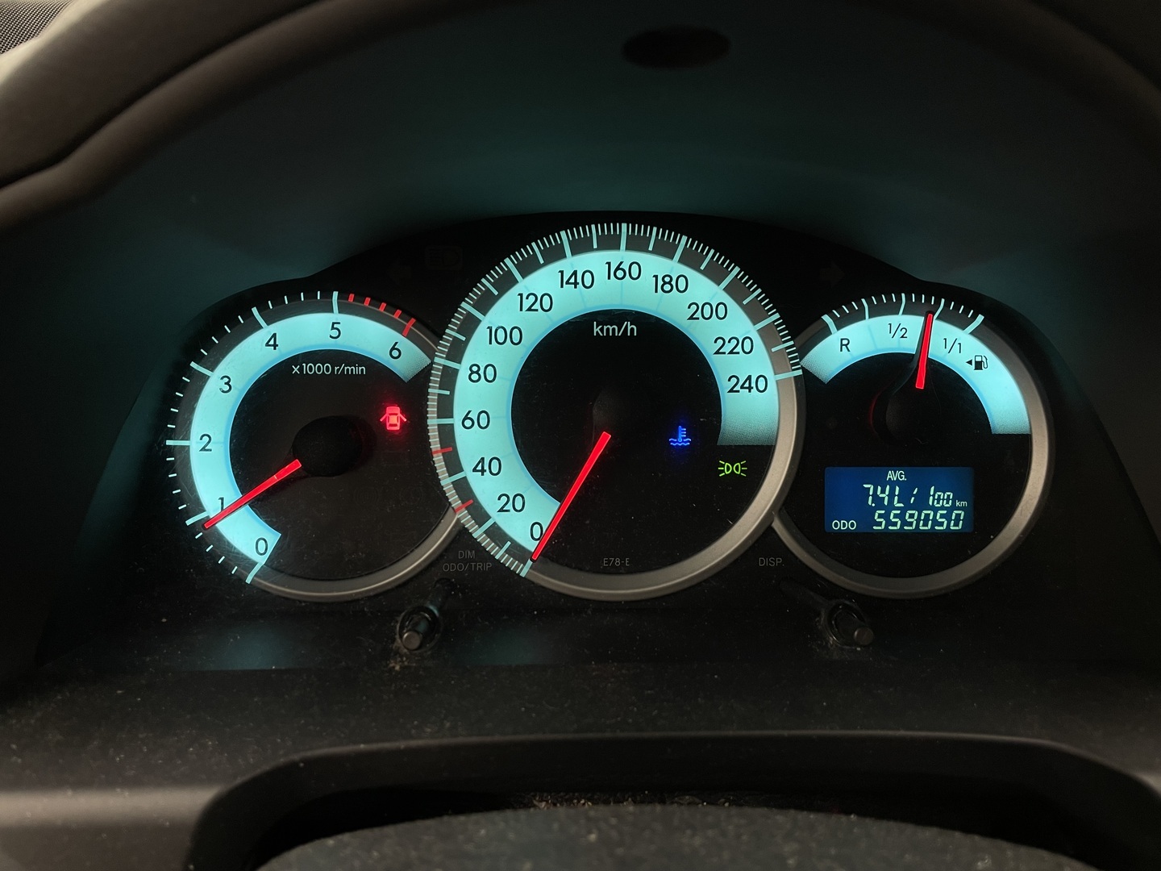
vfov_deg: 53.1
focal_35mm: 26
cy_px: 436
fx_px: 872
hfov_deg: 67.3
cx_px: 580
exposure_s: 1/50
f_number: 1.6
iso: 64
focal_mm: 4.2
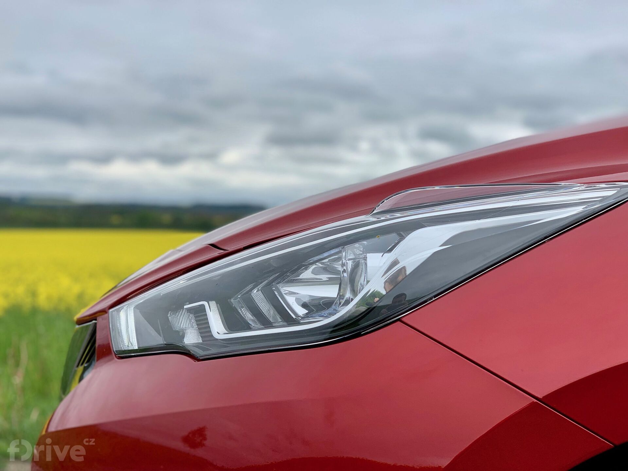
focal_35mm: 52
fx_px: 943
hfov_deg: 36.8
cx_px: 314
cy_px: 236
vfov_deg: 28.0
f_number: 2.4
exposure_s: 1/727
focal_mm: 6
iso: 16
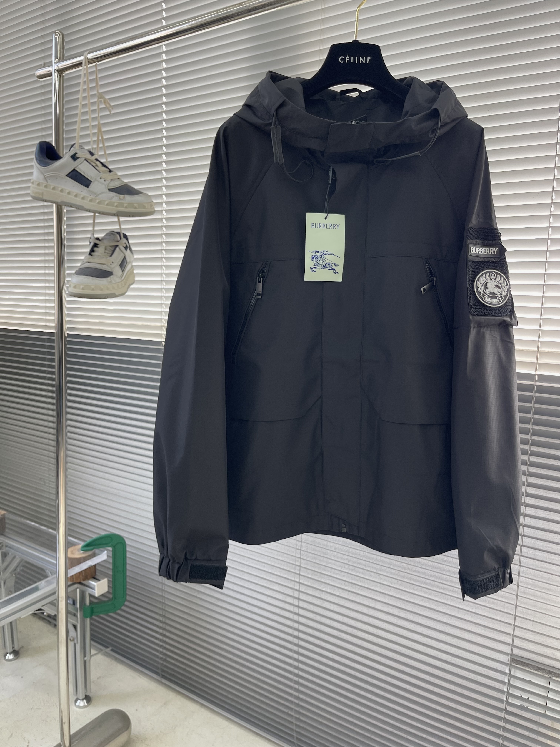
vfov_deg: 69.4
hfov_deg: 54.9
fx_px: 539
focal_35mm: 25
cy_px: 374
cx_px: 280
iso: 40
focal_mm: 5.1
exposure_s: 1/121
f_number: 1.6
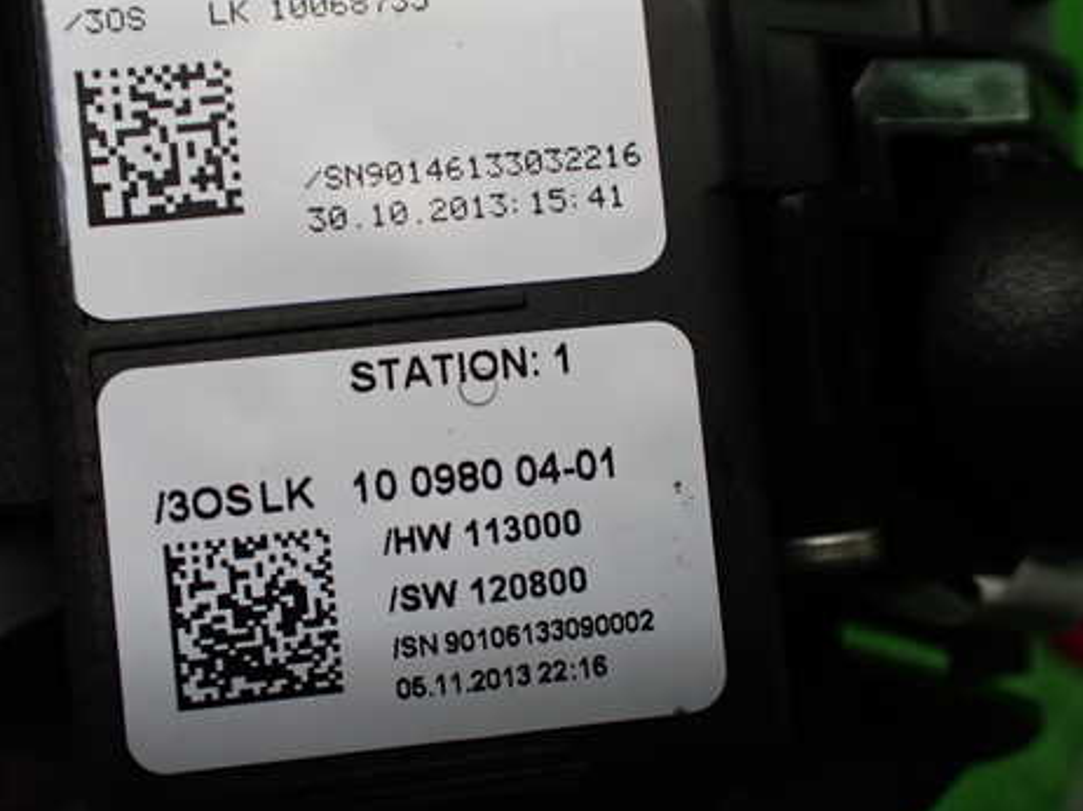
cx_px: 476
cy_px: 389
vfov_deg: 36.8
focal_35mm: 39
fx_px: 1220
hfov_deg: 47.8
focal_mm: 5.4
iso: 250
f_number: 2.3
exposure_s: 1/125
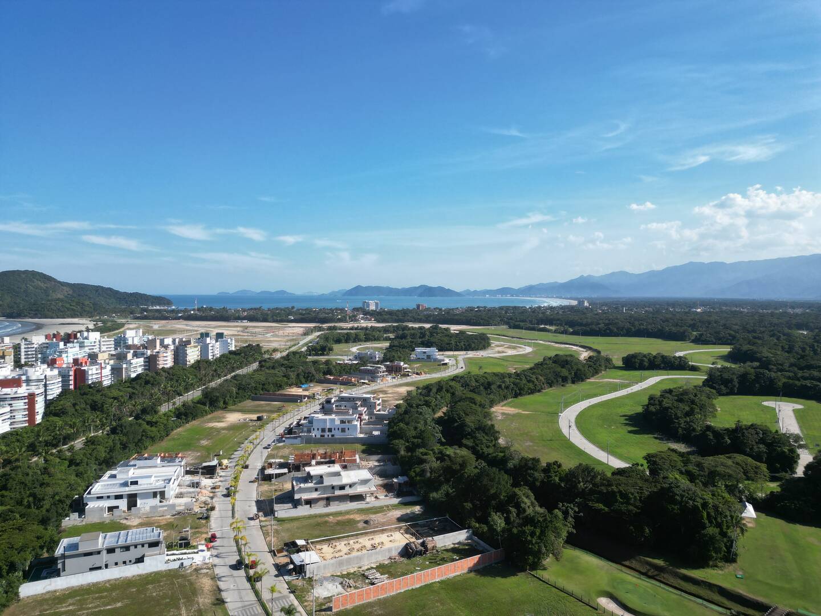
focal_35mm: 24
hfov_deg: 71.6
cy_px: 308
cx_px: 410
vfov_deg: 56.8
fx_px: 569
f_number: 1.7
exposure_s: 1/2500
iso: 110
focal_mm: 6.72
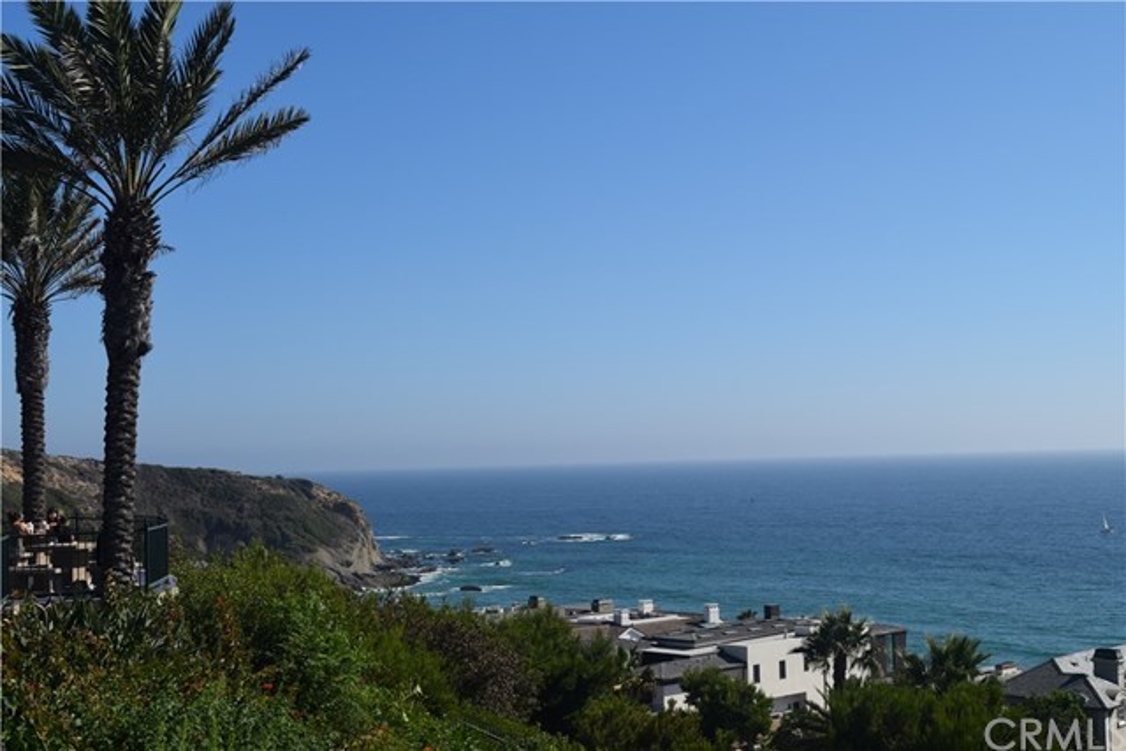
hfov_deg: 38.9
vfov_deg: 26.5
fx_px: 1595
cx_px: 563
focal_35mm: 51
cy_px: 376
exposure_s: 1/400
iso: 200
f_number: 10
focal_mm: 34
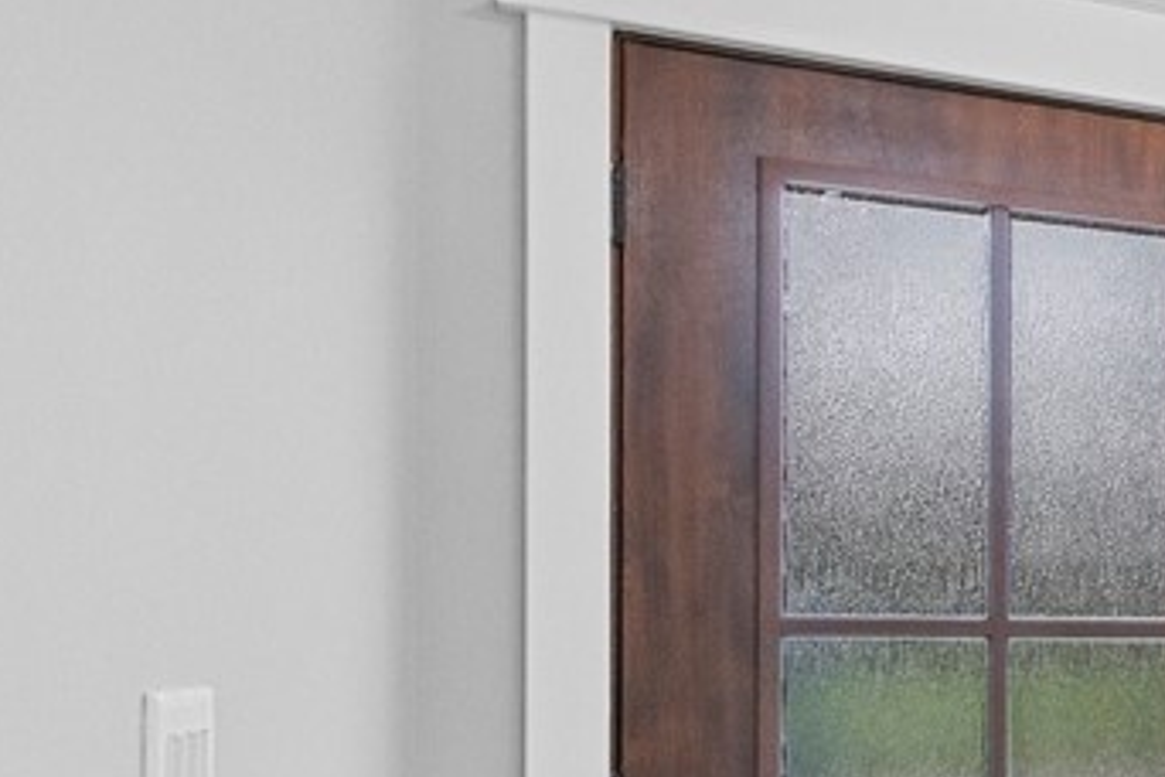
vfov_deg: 24.6
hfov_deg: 25.9
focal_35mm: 54
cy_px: 625
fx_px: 1747
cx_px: 1799
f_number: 7.1
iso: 2000
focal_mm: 17
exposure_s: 1/13
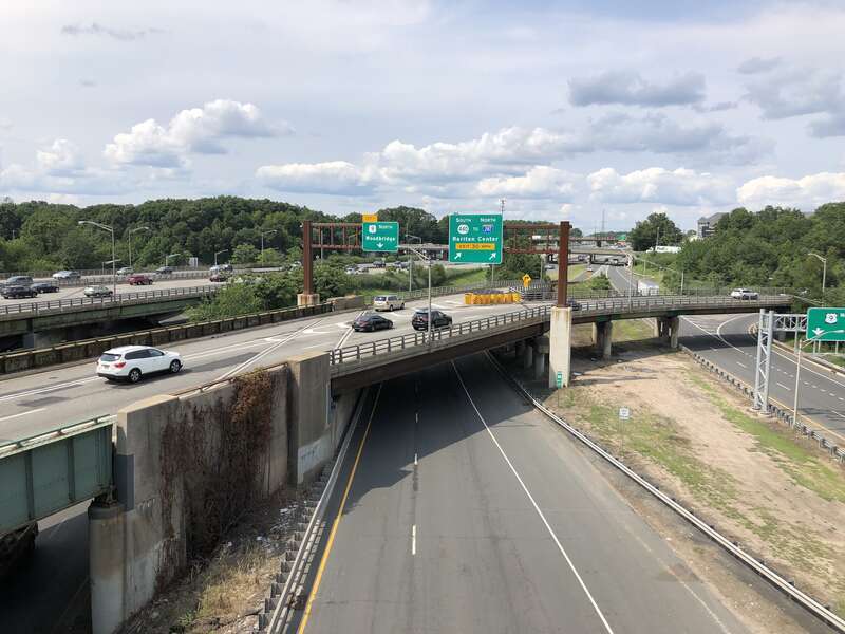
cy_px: 317
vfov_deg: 49.7
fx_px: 683
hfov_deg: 63.4
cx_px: 422
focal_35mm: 28
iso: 20
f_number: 1.8
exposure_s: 1/2315
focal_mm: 4
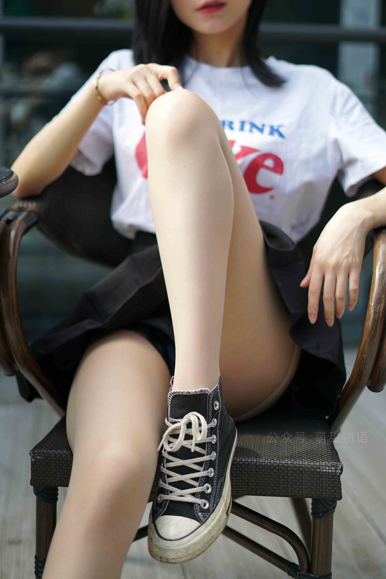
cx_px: 197
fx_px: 867
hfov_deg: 25.1
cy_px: 310
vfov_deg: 36.8
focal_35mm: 54
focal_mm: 50
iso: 200
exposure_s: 1/2500
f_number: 1.8
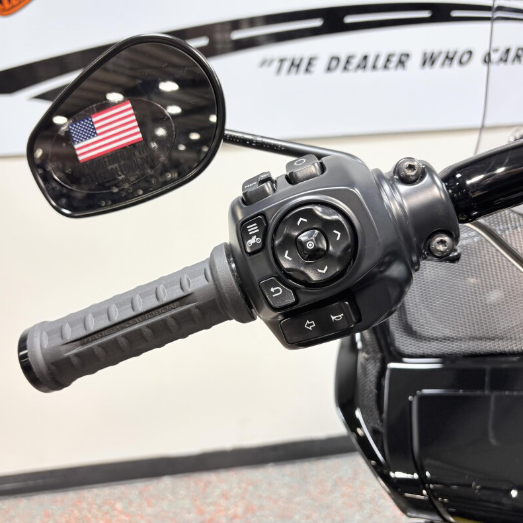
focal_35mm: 31
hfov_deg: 52.5
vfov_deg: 52.5
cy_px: 259
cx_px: 239
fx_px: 530
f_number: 1.6
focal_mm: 5.96
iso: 40
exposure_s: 1/120
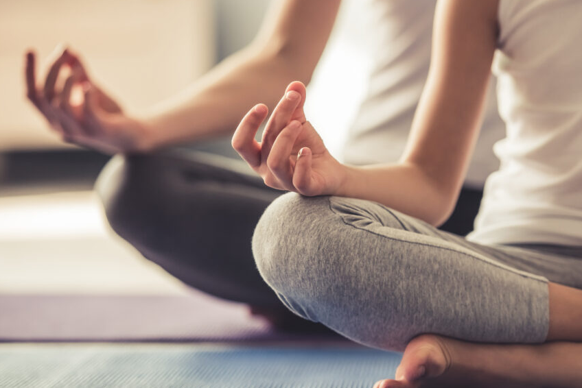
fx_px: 2636
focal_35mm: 163
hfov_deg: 12.6
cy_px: 186
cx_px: 301
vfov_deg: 8.4
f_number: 2.8
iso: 800
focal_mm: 135
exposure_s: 1/250
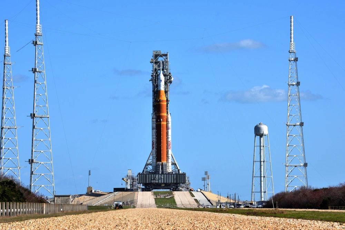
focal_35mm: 150
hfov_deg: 13.7
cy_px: 115
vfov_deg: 9.2
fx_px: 1438
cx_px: 172
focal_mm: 150
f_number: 9
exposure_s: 1/500
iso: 100
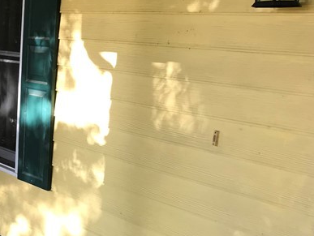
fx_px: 672
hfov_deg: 23.4
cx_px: -88
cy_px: 121
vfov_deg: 19.9
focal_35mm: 74
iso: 25
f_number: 1.8
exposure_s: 1/60
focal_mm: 3.99
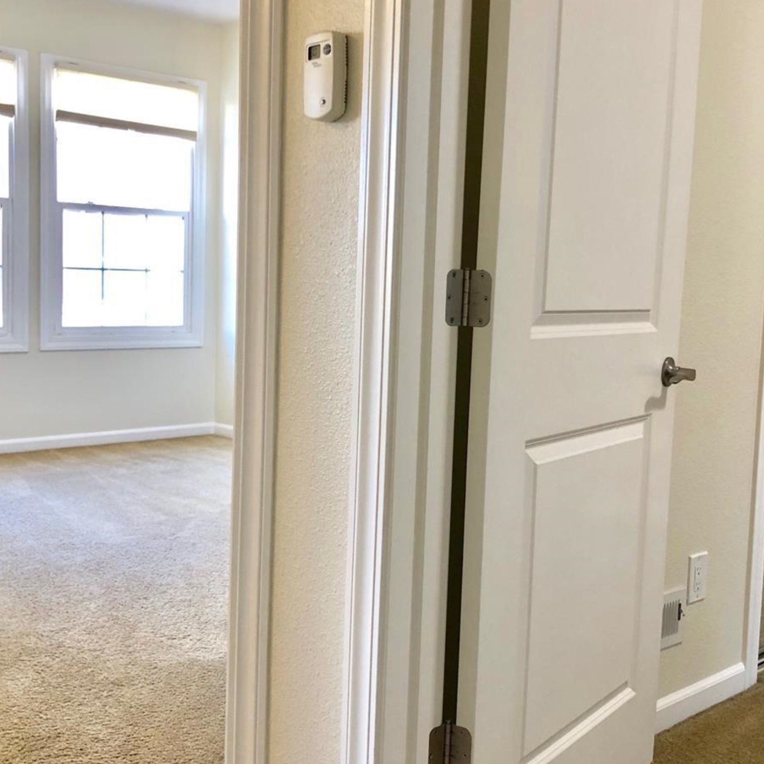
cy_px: 385
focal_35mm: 41
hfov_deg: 40.9
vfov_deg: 40.9
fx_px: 1024
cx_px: 429
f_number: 1.8
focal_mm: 4
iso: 40
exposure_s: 1/20
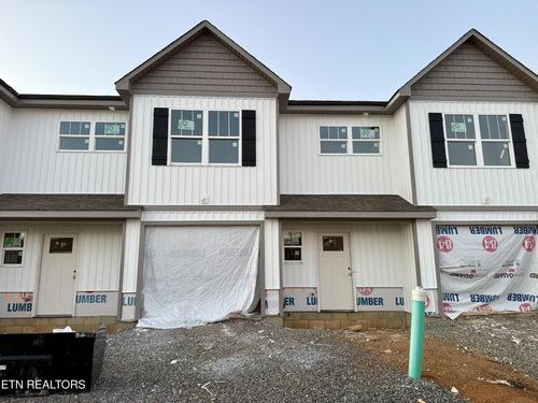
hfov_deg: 71.6
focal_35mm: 24
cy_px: 202
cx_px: 269
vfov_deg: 56.8
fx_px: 373
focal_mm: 6.76
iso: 200
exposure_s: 1/97
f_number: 1.78
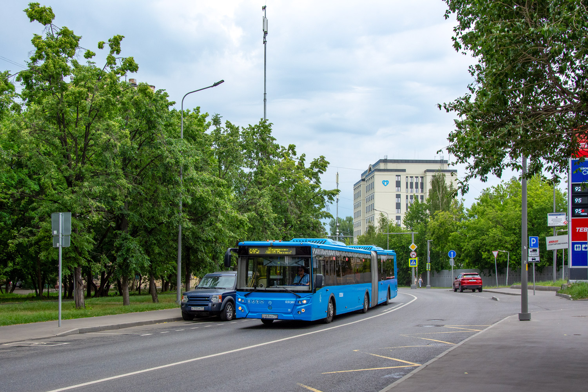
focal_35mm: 38
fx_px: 612
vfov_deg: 35.5
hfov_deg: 51.3
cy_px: 196
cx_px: 294
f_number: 9
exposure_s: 1/500
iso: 400
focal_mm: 25
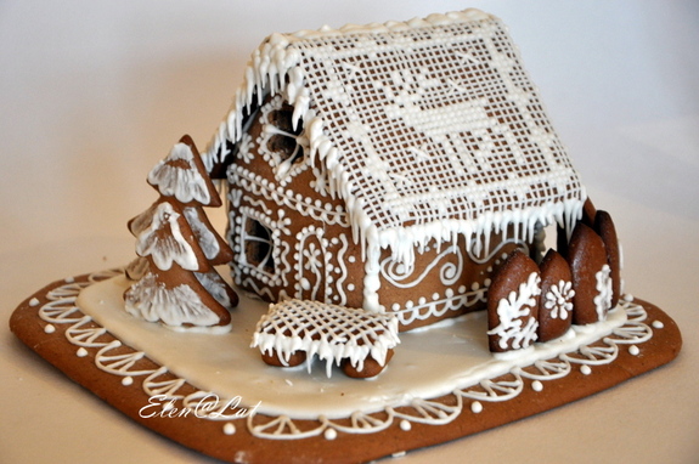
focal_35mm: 99
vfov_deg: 13.8
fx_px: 1920
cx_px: 350
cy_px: 232
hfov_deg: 20.6
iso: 800
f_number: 5.3
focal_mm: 66
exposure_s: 1/13
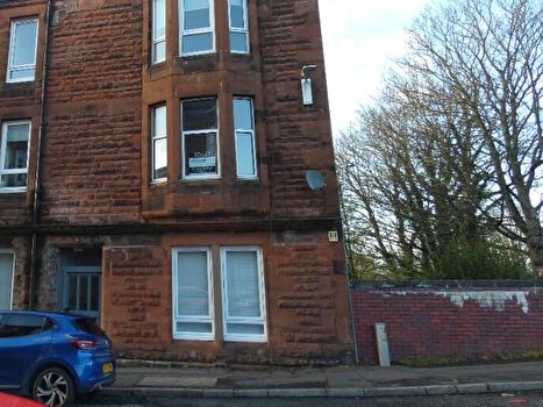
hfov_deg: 57.1
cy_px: 145
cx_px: 138
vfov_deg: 46.2
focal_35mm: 30
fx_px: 470
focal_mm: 3.6
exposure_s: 1/125
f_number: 2.8
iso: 80
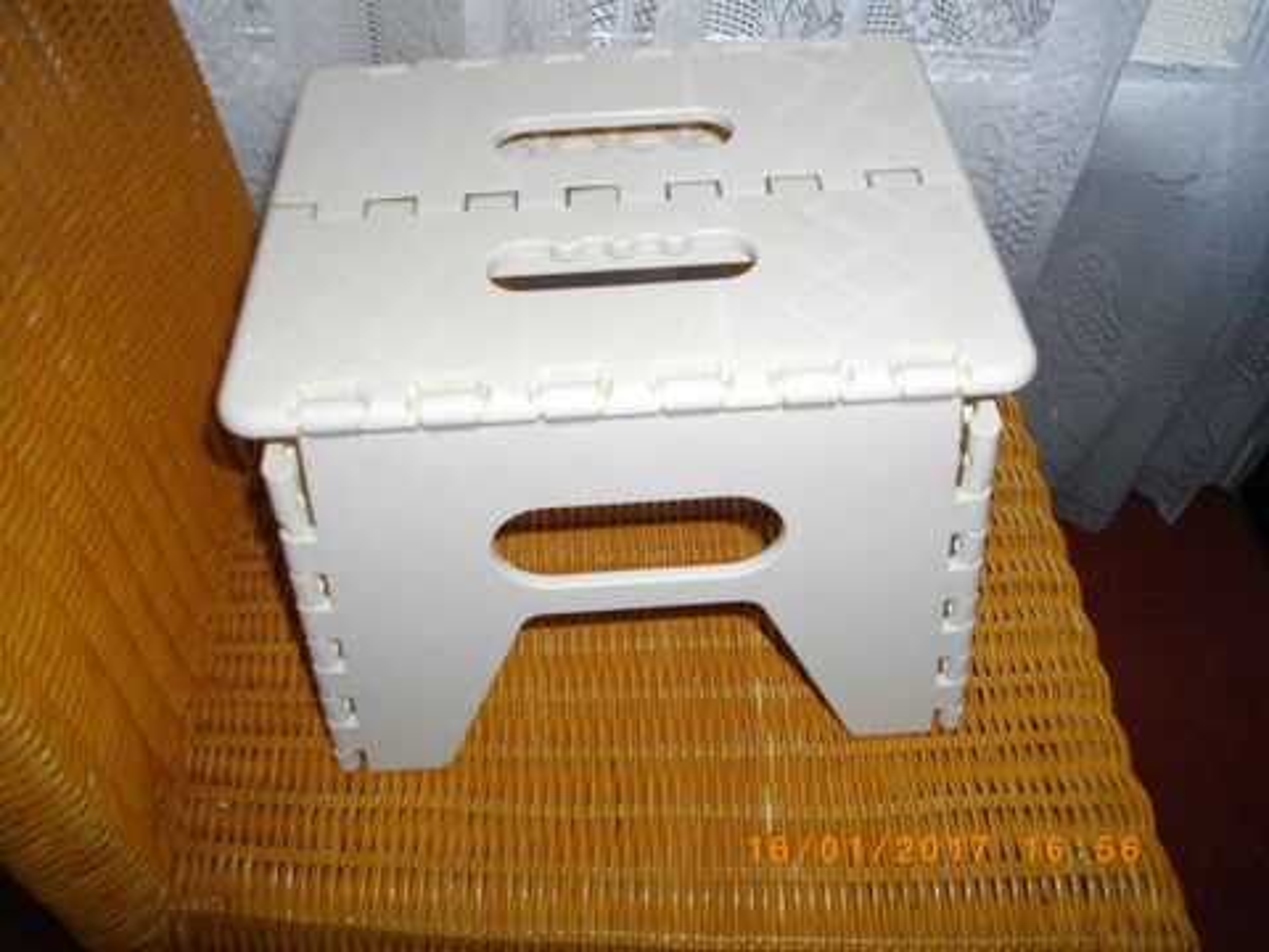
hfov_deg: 56.8
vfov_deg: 44.2
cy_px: 476
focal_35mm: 32
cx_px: 634
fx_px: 1173
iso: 200
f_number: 2.9
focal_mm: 5.7
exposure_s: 1/50
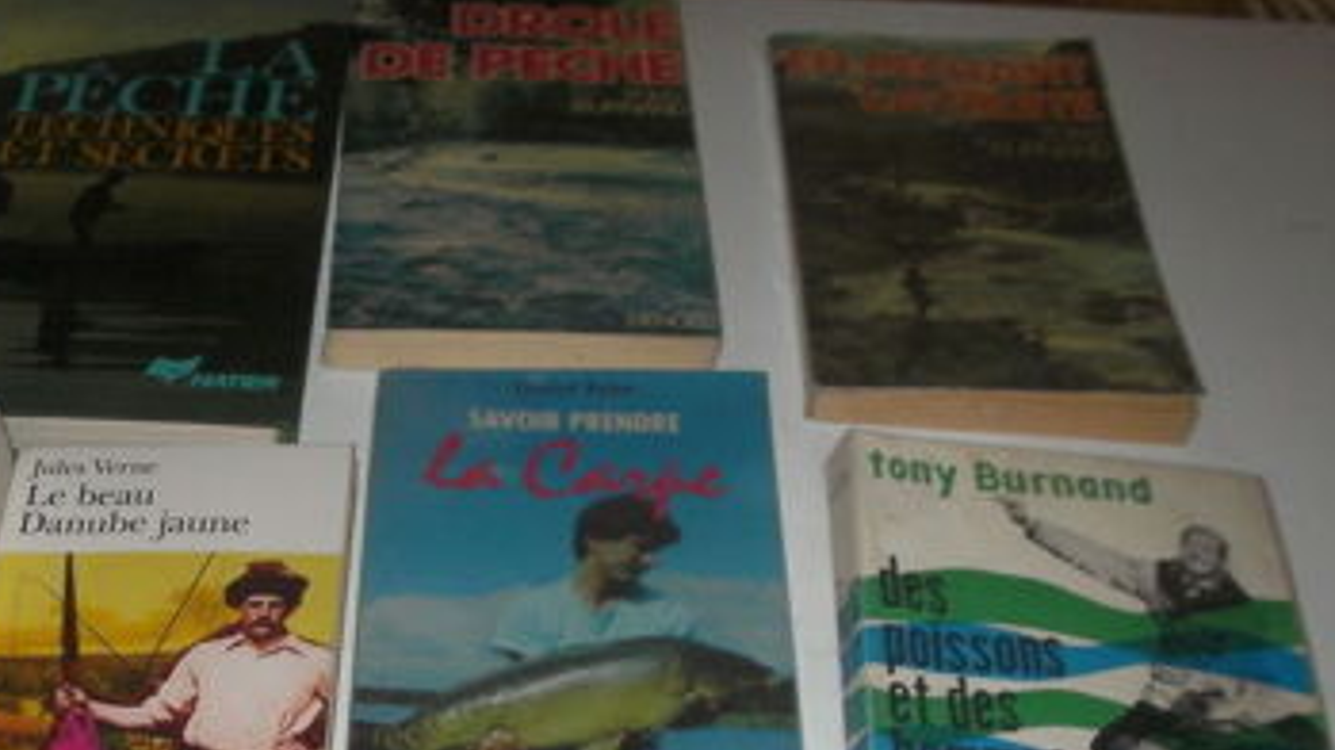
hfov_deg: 36.2
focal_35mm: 57
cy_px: 616
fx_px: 2017
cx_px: 436
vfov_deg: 20.8
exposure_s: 1/30
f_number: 5.6
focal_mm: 6.3
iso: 200
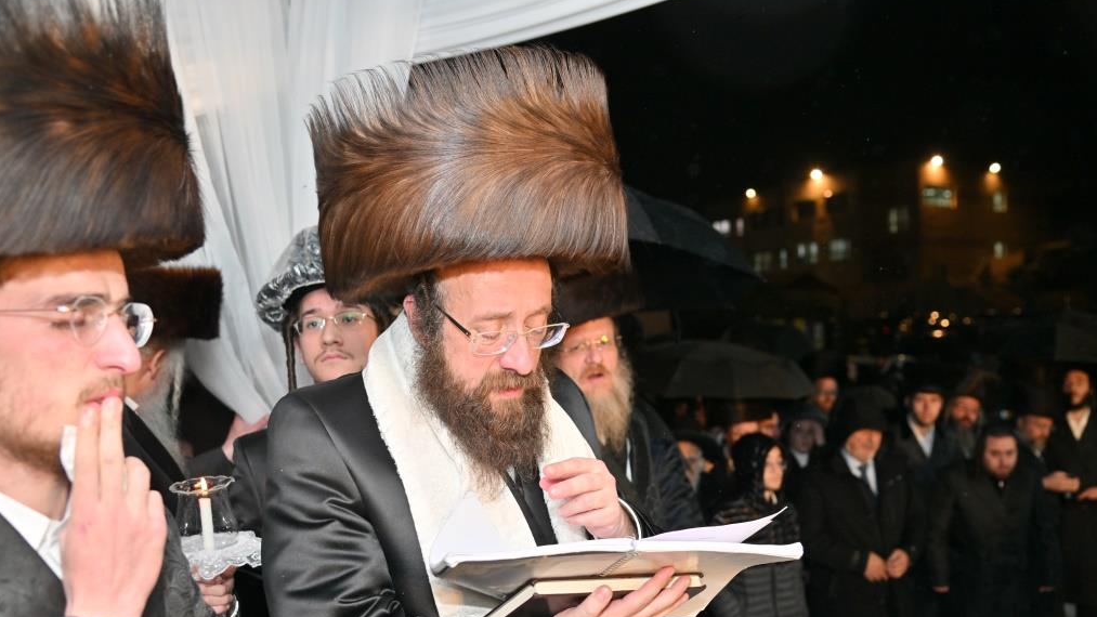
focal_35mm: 36
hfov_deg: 55.3
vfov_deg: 32.8
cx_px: 551
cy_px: 358
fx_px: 1047
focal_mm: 34
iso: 320
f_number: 4
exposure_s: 1/200
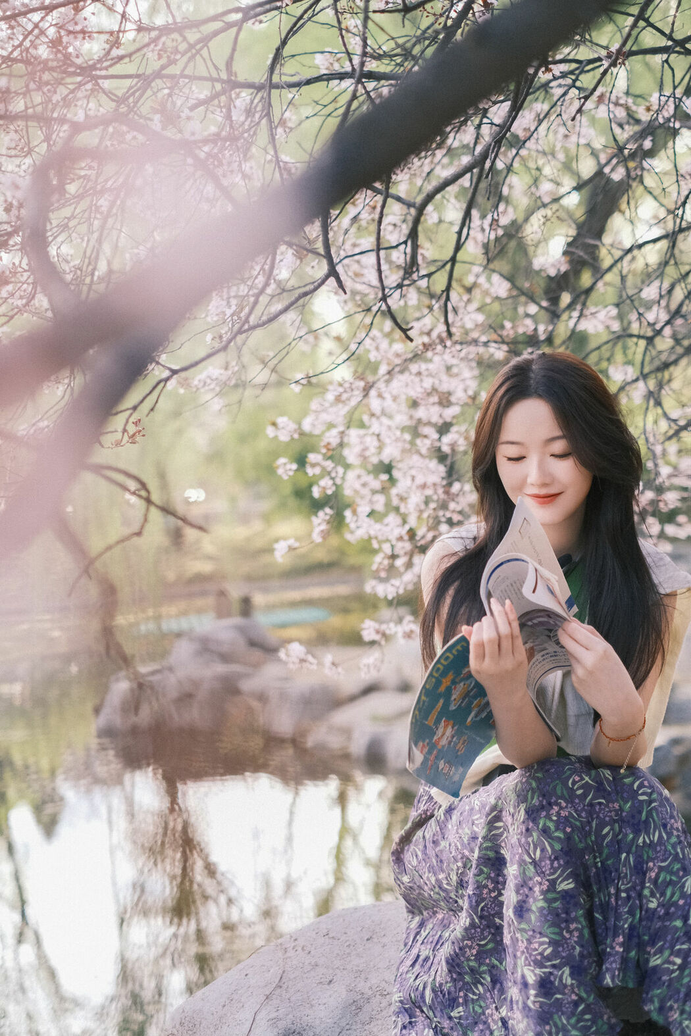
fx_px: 1526
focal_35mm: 53
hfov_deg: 25.5
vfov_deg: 37.5
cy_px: 518
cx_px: 346
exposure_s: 1/1600
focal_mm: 35
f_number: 2
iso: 2000
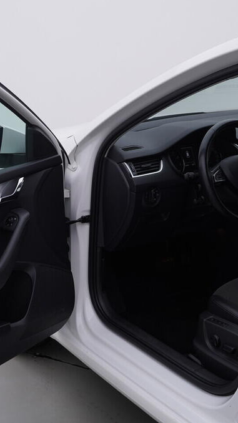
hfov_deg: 20.9
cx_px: 66
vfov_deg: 36.6
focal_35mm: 57
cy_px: 211
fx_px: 640
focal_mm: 24
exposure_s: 1/80
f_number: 4.5
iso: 125
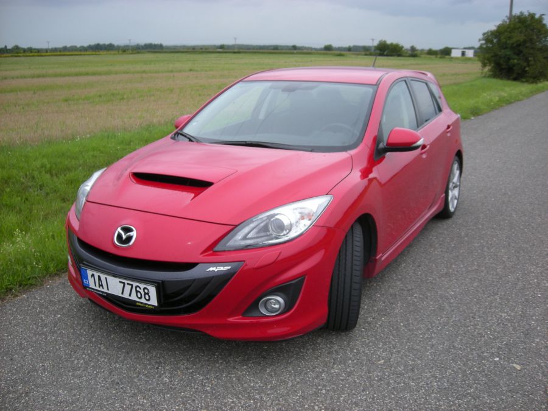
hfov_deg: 52.6
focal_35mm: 35
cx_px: 274
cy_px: 206
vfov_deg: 40.7
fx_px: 554
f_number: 2.8
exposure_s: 1/422
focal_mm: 5.7
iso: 64
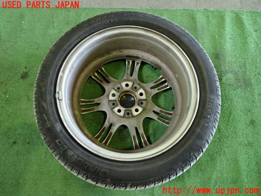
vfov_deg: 46.8
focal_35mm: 30
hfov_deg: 60.0
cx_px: 130
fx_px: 226
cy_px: 98
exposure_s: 1/30
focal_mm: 5.4
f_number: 2.3
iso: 500
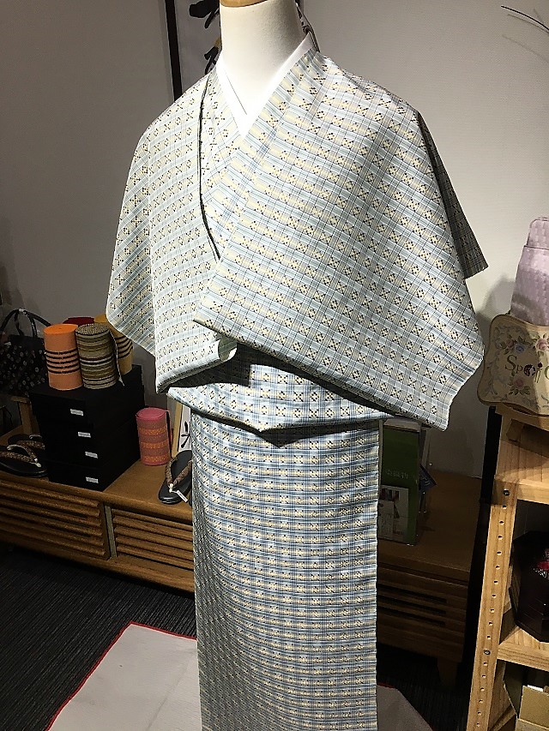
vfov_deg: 61.7
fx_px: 613
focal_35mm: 29
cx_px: 274
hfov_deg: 48.2
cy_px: 366
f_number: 2.2
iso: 25
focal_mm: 4.15
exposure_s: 1/40
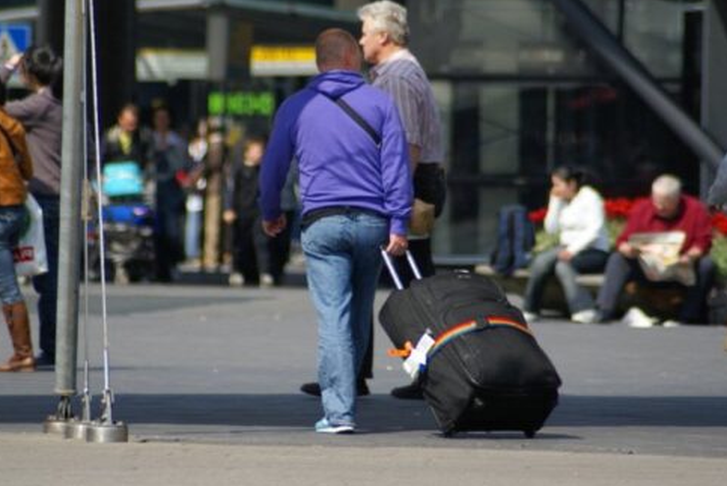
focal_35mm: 559
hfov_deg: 3.7
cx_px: 345
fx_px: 11299
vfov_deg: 2.5
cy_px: 192
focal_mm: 300
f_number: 5.6
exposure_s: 1/500
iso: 100
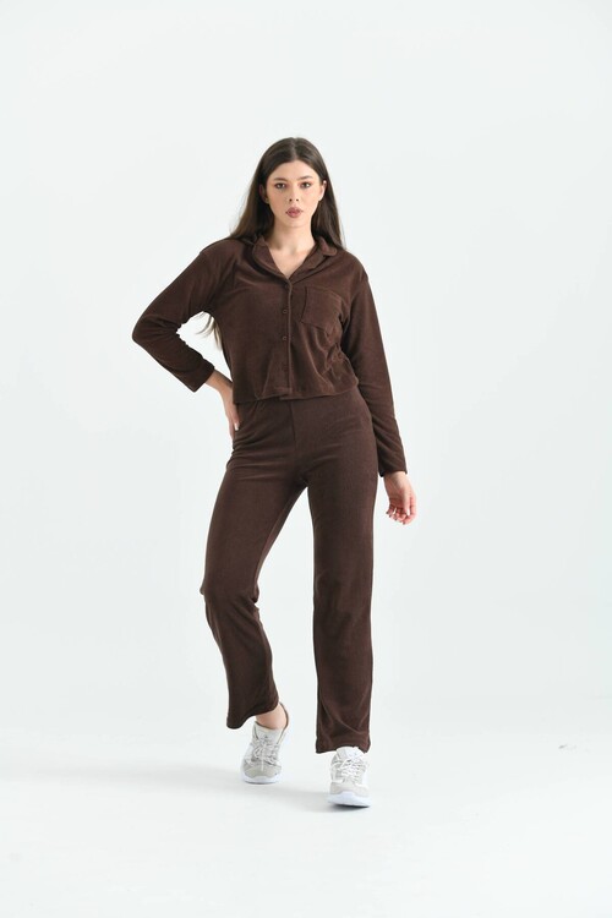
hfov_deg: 17.1
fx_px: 2040
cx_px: 306
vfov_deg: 25.4
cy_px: 459
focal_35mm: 80
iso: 100
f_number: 5.6
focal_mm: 80
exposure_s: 1/125
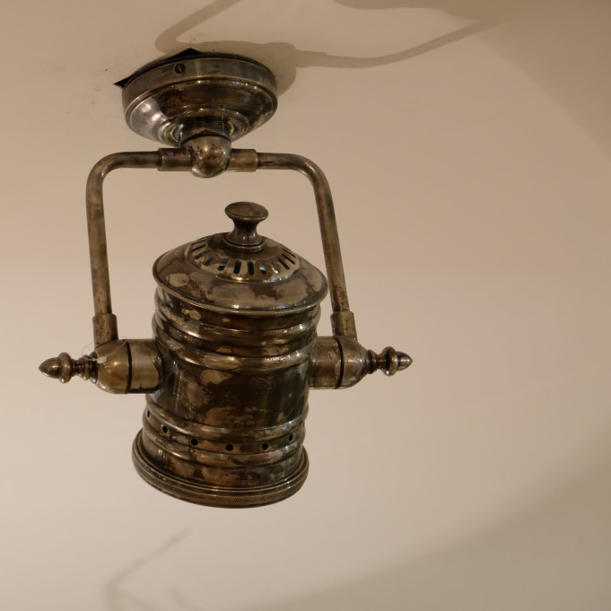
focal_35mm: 101
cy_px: 306
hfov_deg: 17.2
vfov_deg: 17.2
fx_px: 2017
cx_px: 198
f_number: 4
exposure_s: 1/40
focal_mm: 52.7
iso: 3200
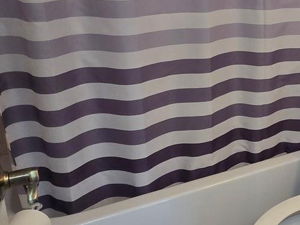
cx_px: 314
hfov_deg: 38.6
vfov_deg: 33.7
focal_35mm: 42
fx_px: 364
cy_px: 61
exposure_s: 1/60
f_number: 2.2
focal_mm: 2.2
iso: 200
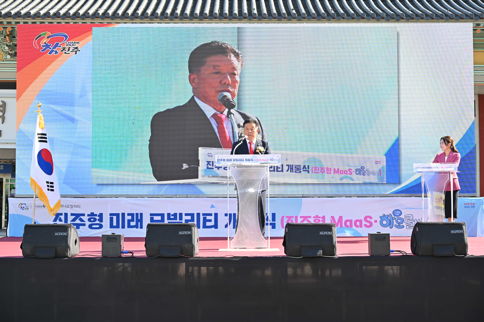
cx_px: 242
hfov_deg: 33.9
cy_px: 161
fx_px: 793
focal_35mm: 59
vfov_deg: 23.0
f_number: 6.3
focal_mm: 59
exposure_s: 1/250
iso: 200
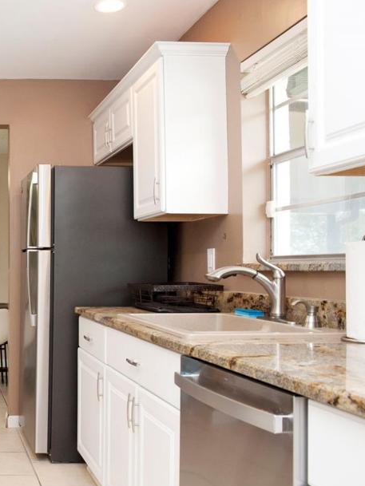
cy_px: 261
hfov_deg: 31.1
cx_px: -40
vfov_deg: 45.7
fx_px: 576
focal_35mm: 41
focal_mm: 24
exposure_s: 1/80
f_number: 5.6
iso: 1000
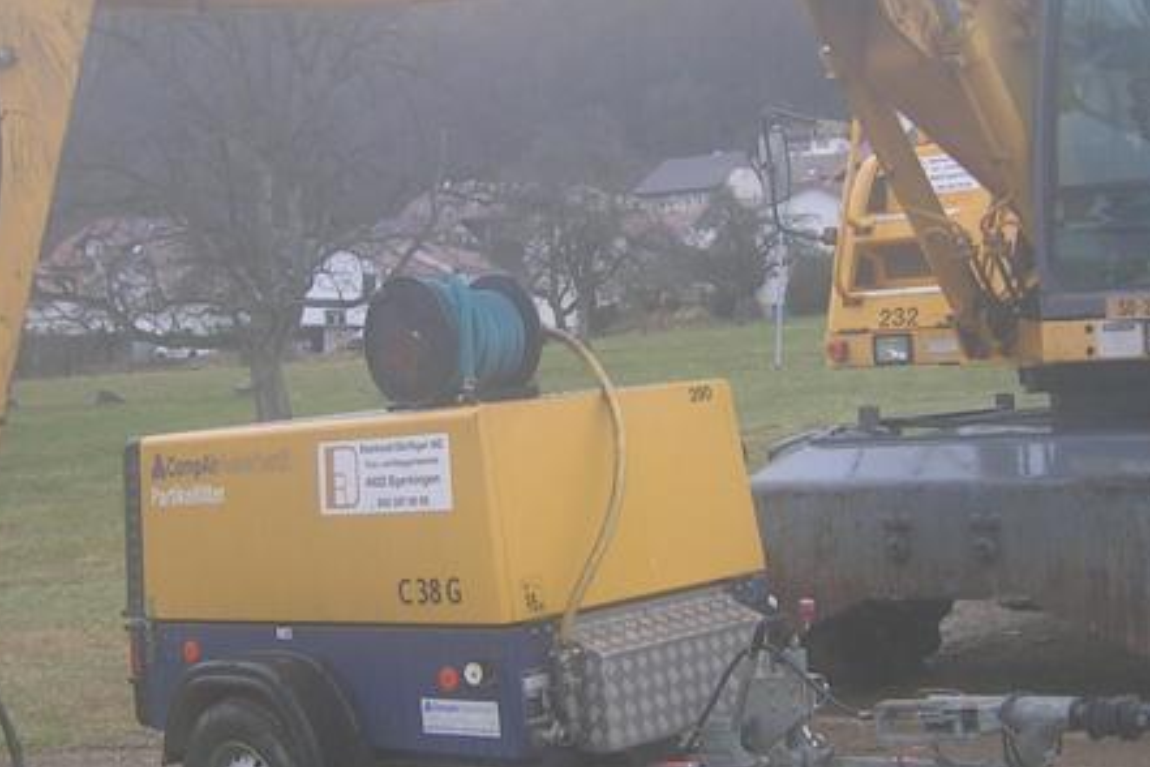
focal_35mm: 66
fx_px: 2108
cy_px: 402
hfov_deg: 30.5
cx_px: 626
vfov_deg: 20.6
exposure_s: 1/62.6
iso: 50
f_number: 2.8
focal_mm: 5.4
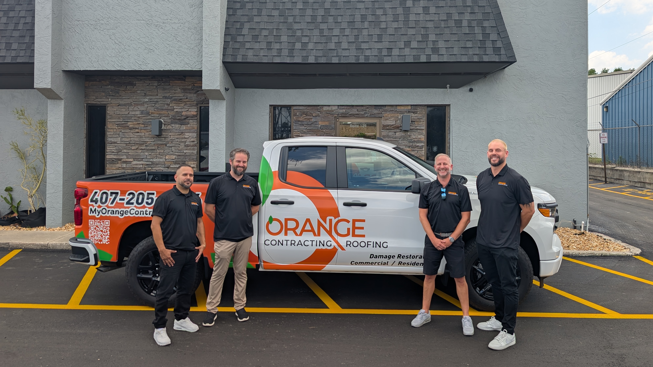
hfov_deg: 69.8
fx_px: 468
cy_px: 151
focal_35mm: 27
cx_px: 336
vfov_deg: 42.7
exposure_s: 1/559
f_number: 1.68
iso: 19
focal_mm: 6.9
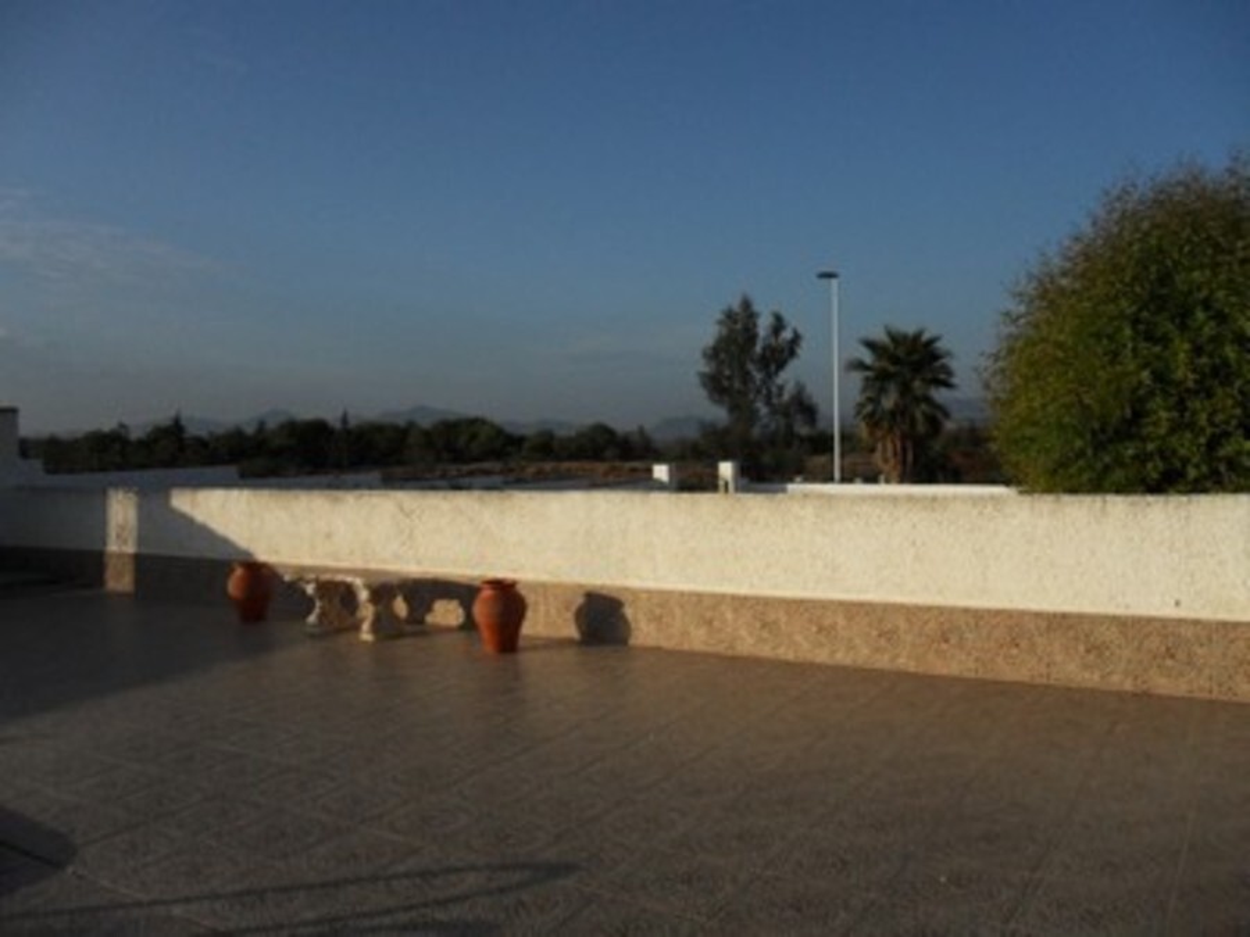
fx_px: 975
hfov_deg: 65.3
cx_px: 625
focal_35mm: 27
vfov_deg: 51.4
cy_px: 468
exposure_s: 1/750
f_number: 8.9
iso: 200
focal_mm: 4.9
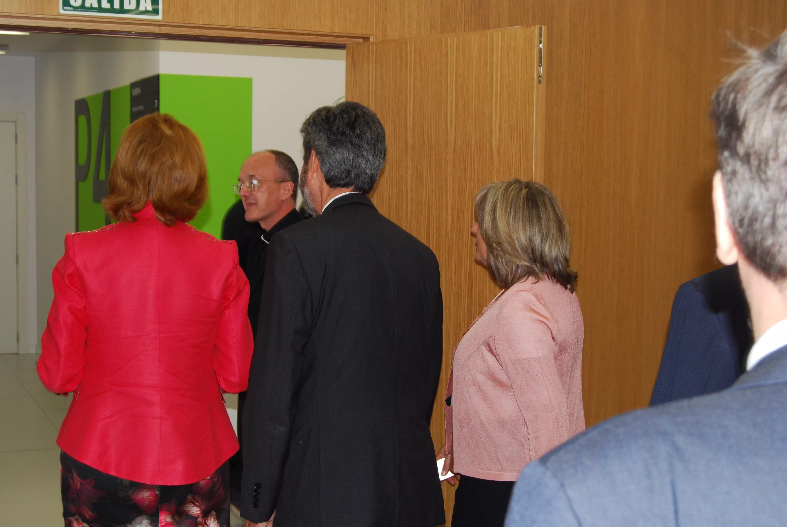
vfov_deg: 23.8
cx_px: 394
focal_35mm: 57
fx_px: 1248
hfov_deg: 35.0
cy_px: 264
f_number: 4.8
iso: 450
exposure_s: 1/60
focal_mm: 38
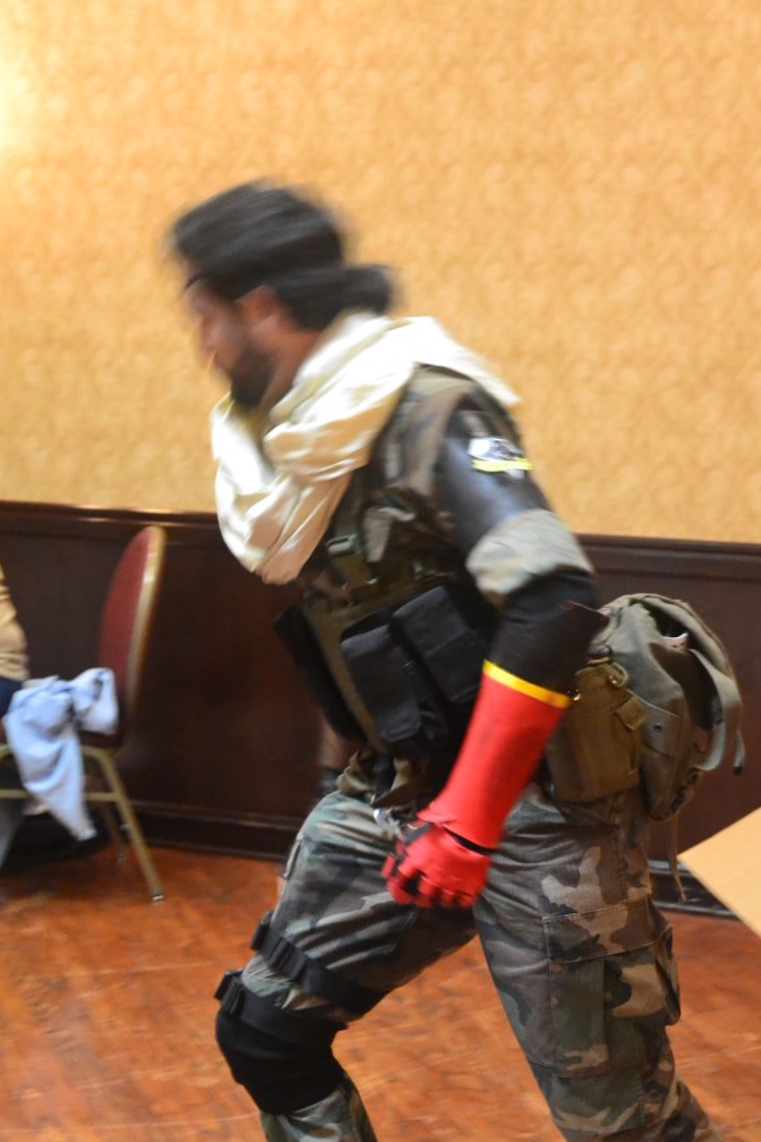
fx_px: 2536
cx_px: 476
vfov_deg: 25.3
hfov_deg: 17.0
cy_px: 724
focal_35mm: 80
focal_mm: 40
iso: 3200
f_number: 5.3
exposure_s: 1/10
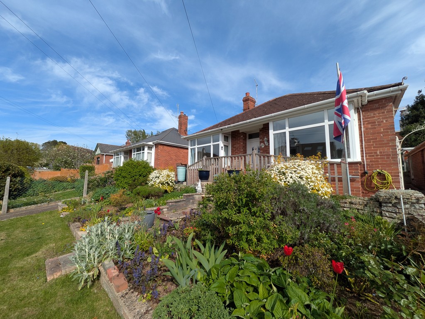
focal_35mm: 14
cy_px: 160
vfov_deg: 85.7
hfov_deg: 102.0
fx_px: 172
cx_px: 212
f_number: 2.2
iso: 46
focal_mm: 1.83
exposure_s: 1/1553
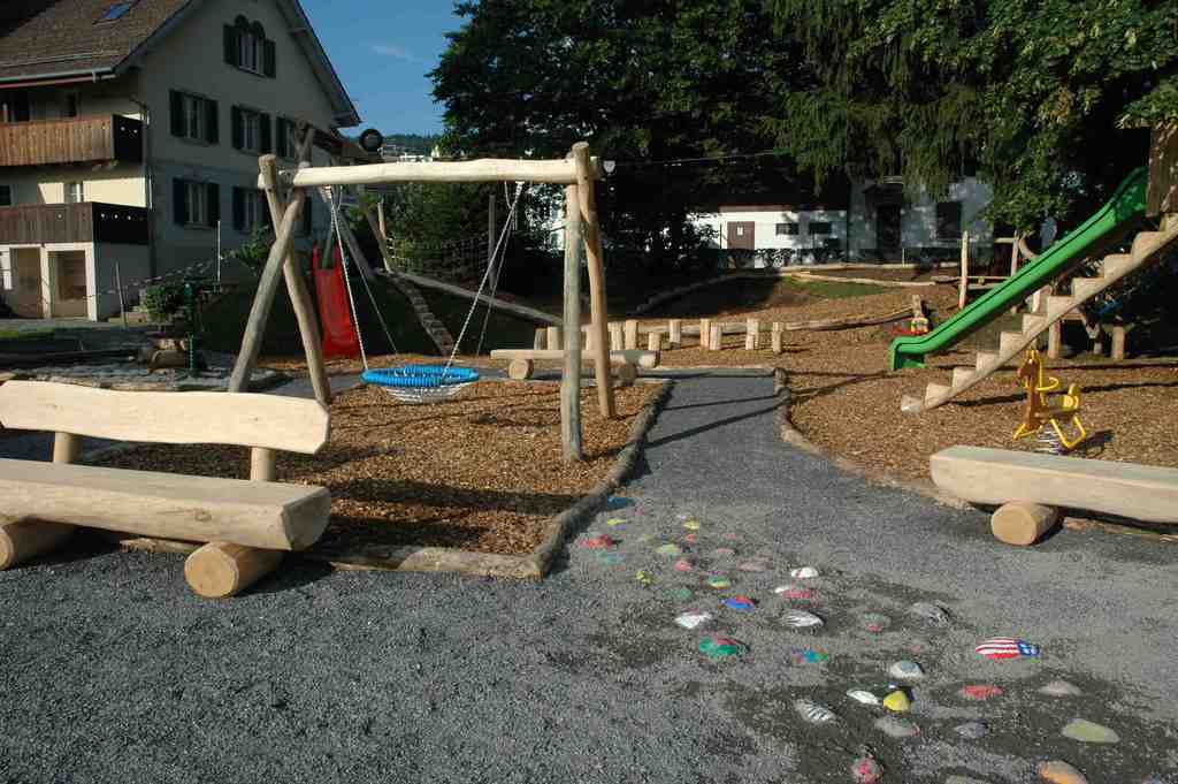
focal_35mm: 27
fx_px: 883
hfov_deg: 67.4
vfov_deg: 47.9
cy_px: 392
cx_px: 589
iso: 200
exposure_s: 1/320
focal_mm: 18
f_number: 10
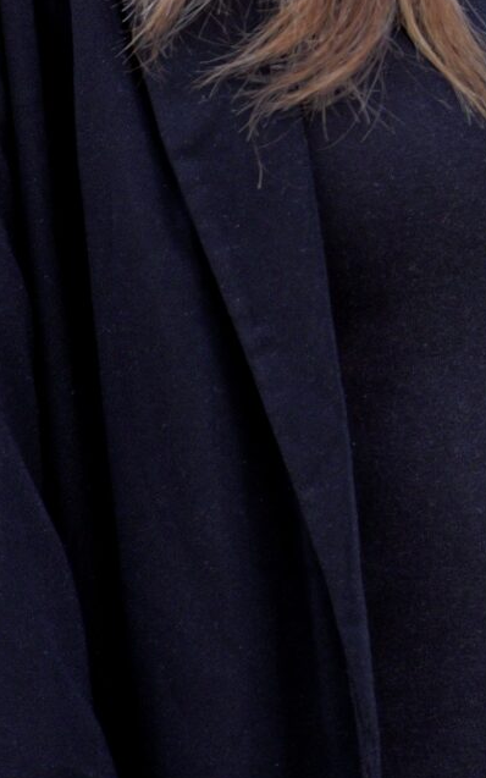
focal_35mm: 557
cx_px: 451
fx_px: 11807
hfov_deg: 2.4
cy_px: -104
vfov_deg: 3.8
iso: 800
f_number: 2.8
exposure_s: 1/125
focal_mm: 136
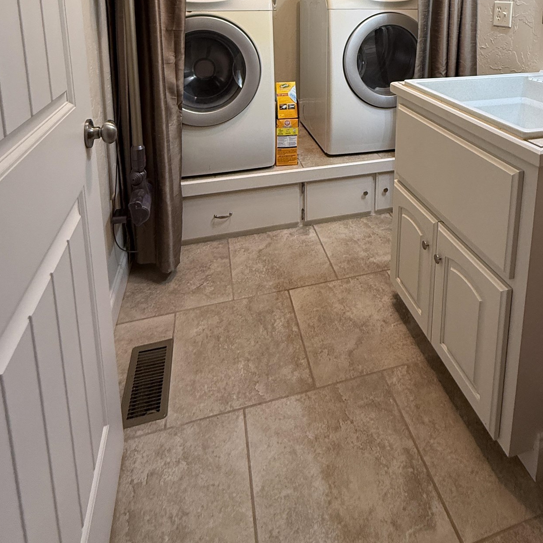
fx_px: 408
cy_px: 63
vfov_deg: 58.4
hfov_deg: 66.8
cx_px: 318
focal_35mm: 23
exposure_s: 1/99
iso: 200
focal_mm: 2.22
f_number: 2.2
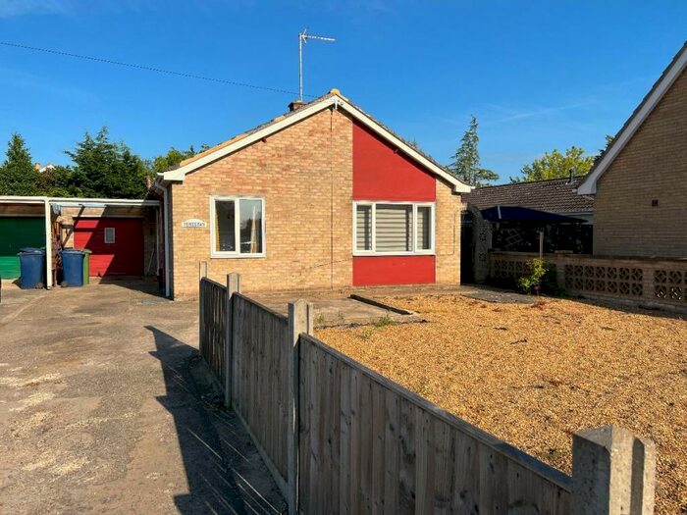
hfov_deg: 67.3
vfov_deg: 53.1
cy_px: 258
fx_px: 516
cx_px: 344
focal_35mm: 26
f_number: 1.5
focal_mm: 5.7
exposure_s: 1/4831
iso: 50
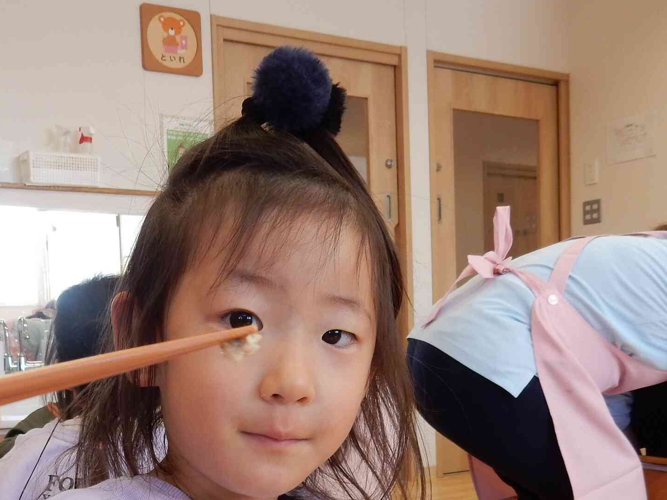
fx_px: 925
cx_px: 279
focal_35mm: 48
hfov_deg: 39.5
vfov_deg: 29.6
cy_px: 402
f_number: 3.7
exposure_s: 1/50
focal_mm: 4.5
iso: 125
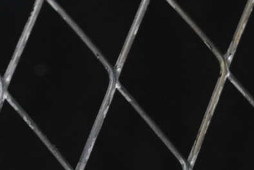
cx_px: -566
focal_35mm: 532
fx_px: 3756
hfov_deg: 3.7
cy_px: -321
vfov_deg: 2.6
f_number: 7.1
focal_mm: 50
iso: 160
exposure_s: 1/80
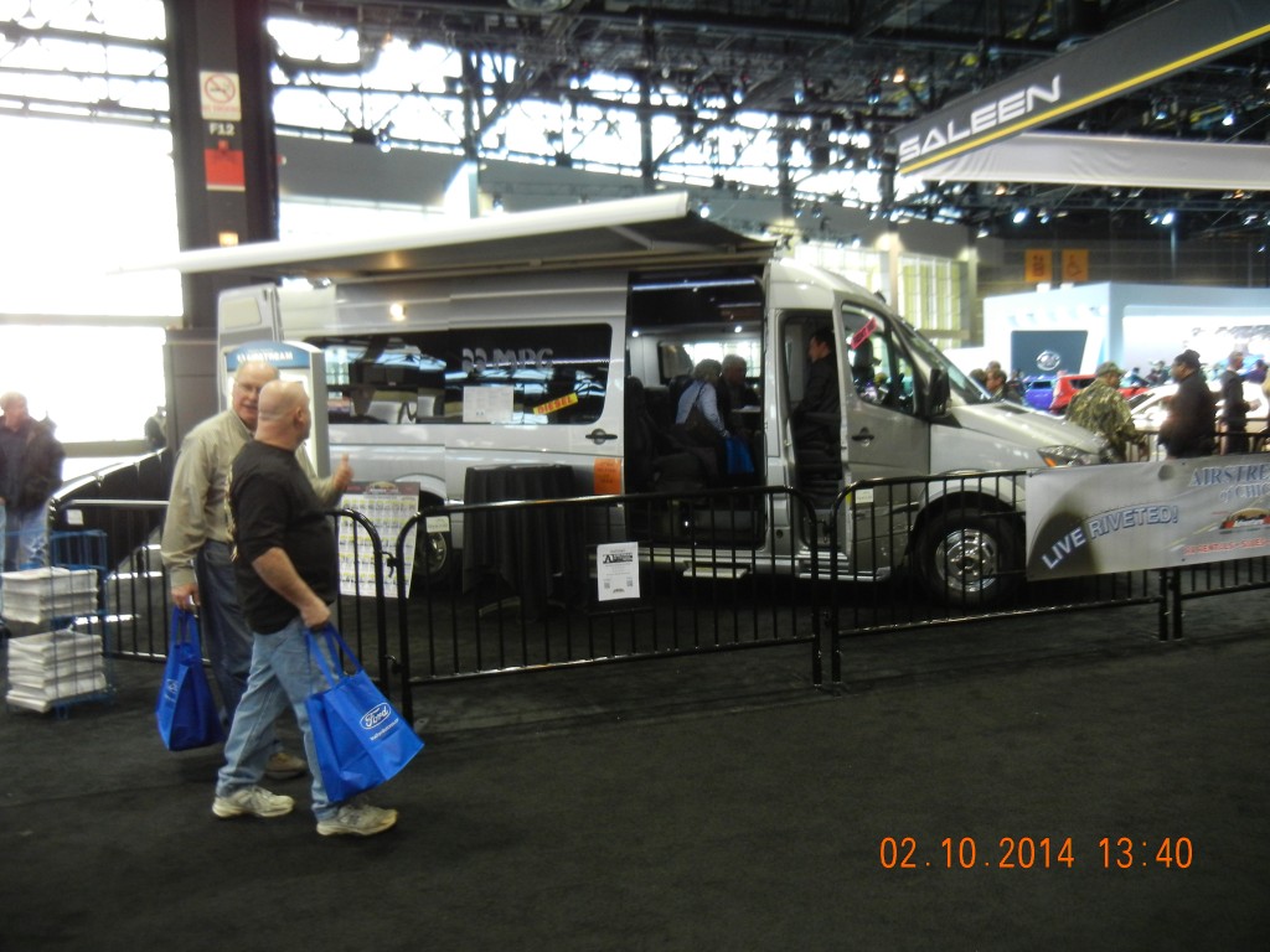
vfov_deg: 46.8
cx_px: 635
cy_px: 476
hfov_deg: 60.0
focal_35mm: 30
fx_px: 1101
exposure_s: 1/31.1
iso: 400
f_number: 3.5
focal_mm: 5.4
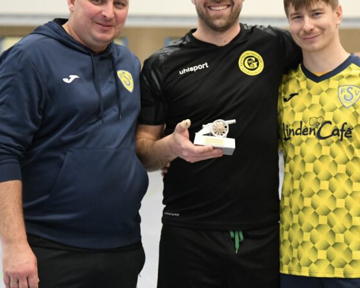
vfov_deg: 13.0
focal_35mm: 119
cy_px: 132
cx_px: 221
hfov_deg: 16.1
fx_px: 1268
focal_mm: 70
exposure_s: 1/640
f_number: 2.8
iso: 8000
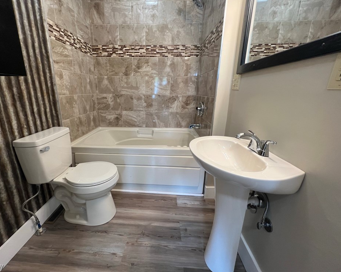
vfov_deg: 87.9
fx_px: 141
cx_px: 156
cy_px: 132
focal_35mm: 14
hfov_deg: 100.5
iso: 125
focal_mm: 1.57
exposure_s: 1/60
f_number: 1.8
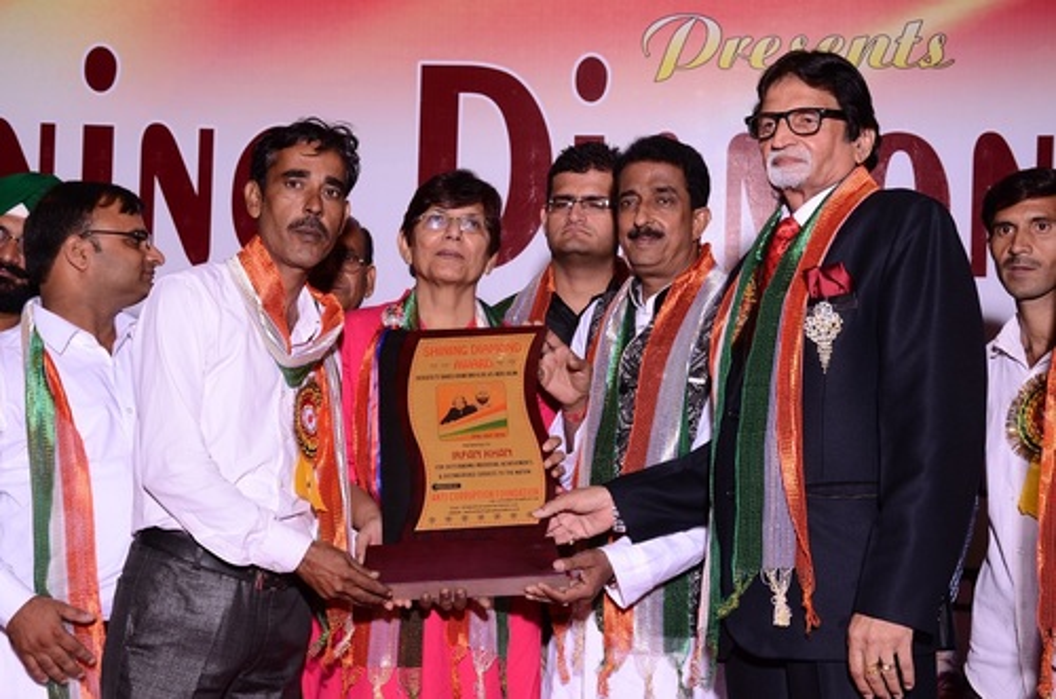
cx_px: 528
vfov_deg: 18.1
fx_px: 2195
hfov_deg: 27.0
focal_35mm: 75
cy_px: 350
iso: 200
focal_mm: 50
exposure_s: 1/125
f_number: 8
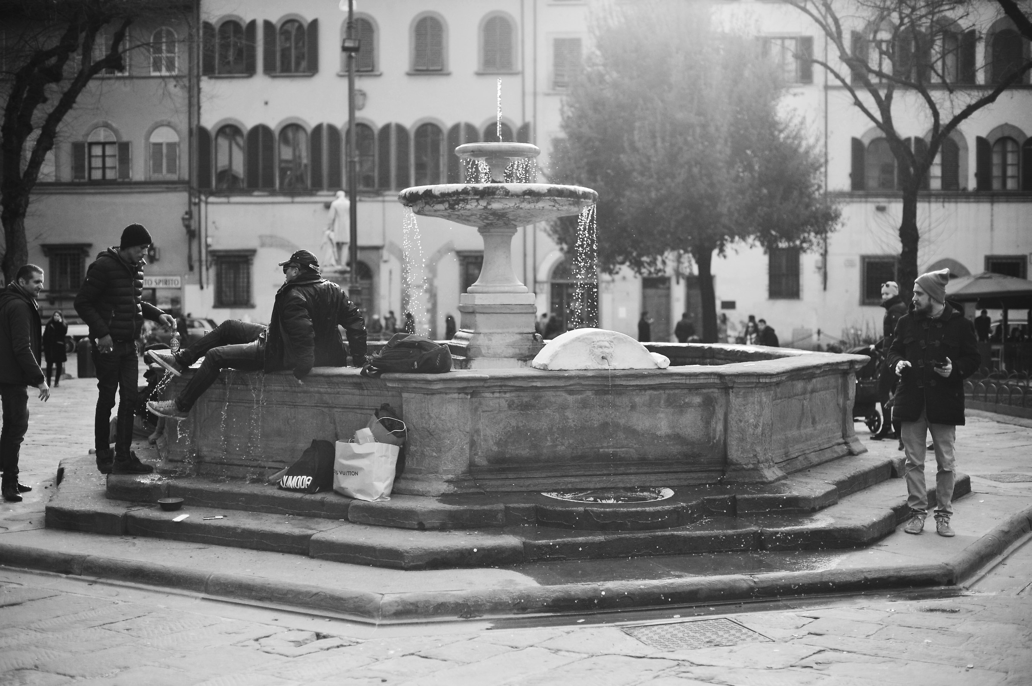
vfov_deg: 26.9
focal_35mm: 50
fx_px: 1432
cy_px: 343
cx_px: 516
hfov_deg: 39.6
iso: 800
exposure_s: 1/8000
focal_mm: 50
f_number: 2
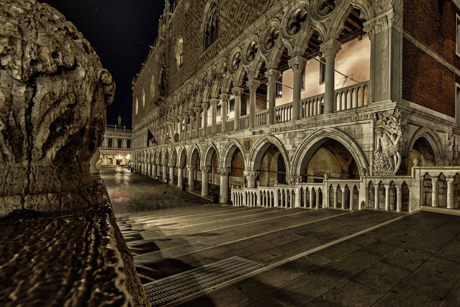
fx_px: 204
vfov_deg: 73.7
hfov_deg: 96.4
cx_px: 253
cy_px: 151
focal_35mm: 16
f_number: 16
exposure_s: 25
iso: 100
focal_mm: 14
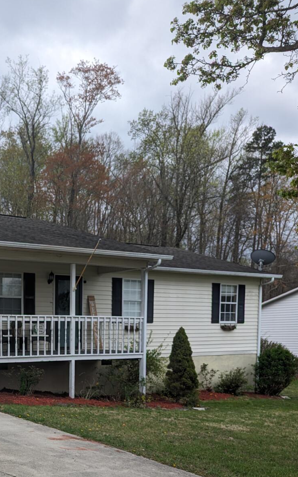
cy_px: 378
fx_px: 559
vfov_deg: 44.1
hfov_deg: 28.2
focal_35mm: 43
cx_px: 8
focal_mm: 6.81
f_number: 1.85
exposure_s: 1/708
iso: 48
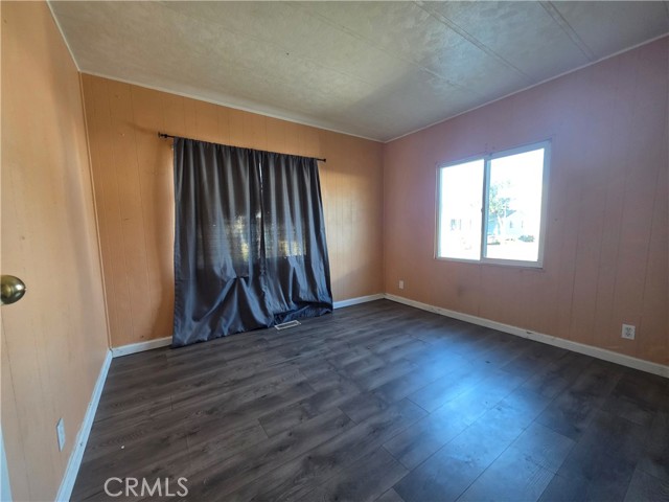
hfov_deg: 106.2
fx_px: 251
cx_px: 334
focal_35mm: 13
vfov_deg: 89.9
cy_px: 251
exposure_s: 1/60
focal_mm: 2.2
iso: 250
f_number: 1.9
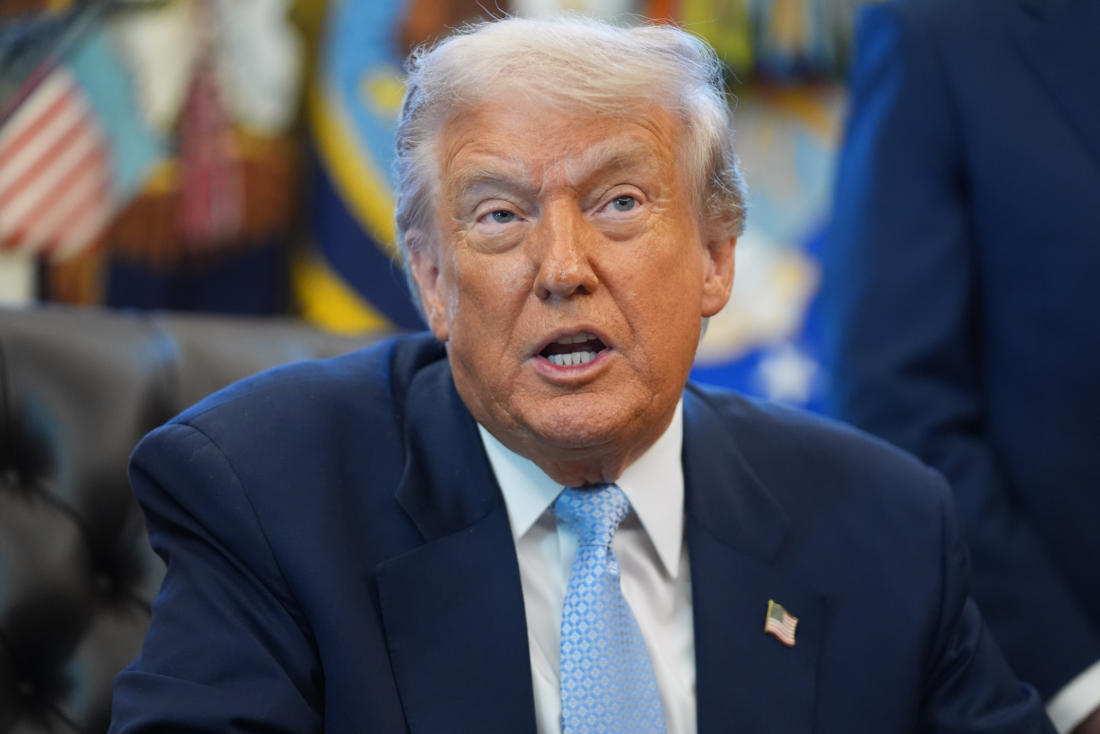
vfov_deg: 11.0
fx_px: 3819
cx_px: 550
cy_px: 367
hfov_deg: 16.4
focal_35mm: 125
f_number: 2.8
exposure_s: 1/250
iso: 3200
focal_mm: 125
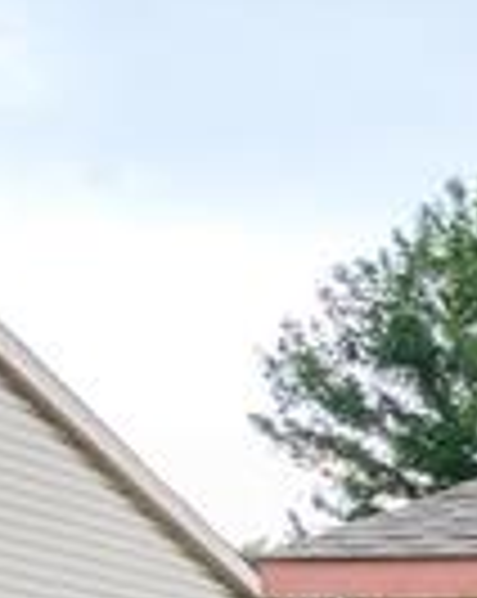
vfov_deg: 15.0
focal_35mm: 120
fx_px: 2116
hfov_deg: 8.0
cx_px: 1899
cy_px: 868
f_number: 9
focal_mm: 11
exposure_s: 1/15
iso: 110
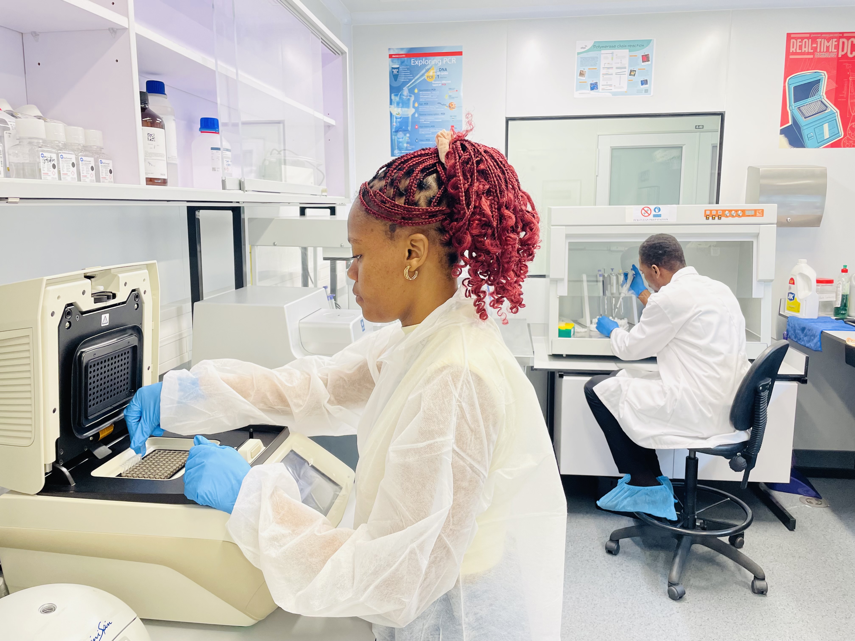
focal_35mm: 26
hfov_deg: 67.3
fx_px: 642
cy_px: 320
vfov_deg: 53.1
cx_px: 428
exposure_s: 1/100
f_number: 1.6
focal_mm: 4.2
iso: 100
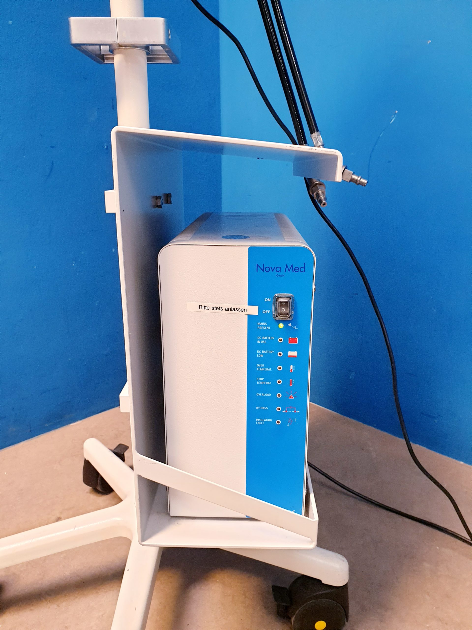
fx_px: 473
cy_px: 315
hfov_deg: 53.1
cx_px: 236
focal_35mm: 26
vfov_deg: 67.3
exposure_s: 1/33
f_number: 2.4
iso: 250
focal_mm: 4.3
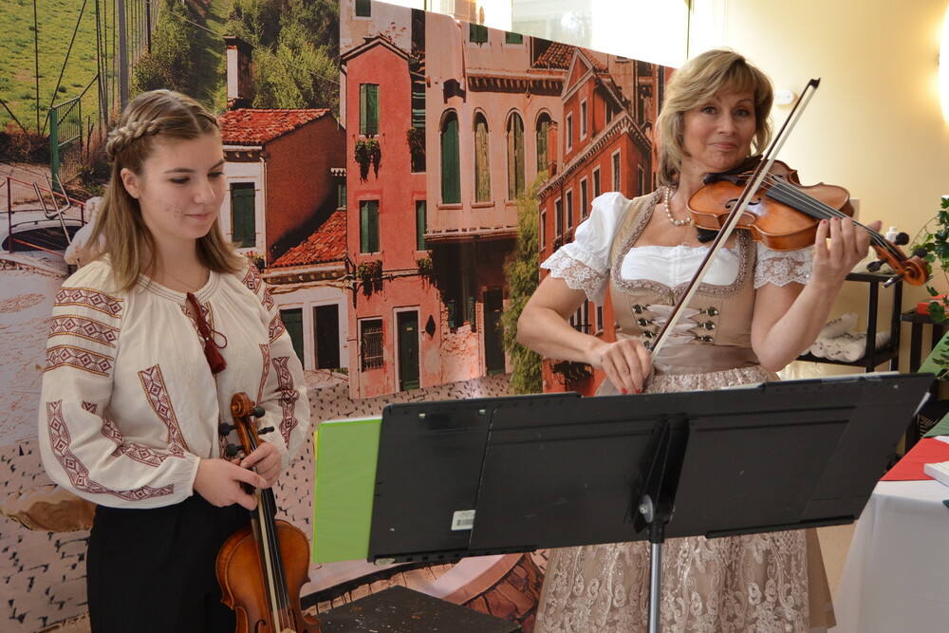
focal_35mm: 36
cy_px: 316
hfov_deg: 53.1
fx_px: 949
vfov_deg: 36.9
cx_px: 474
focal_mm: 24
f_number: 4.5
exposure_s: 1/80
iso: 400
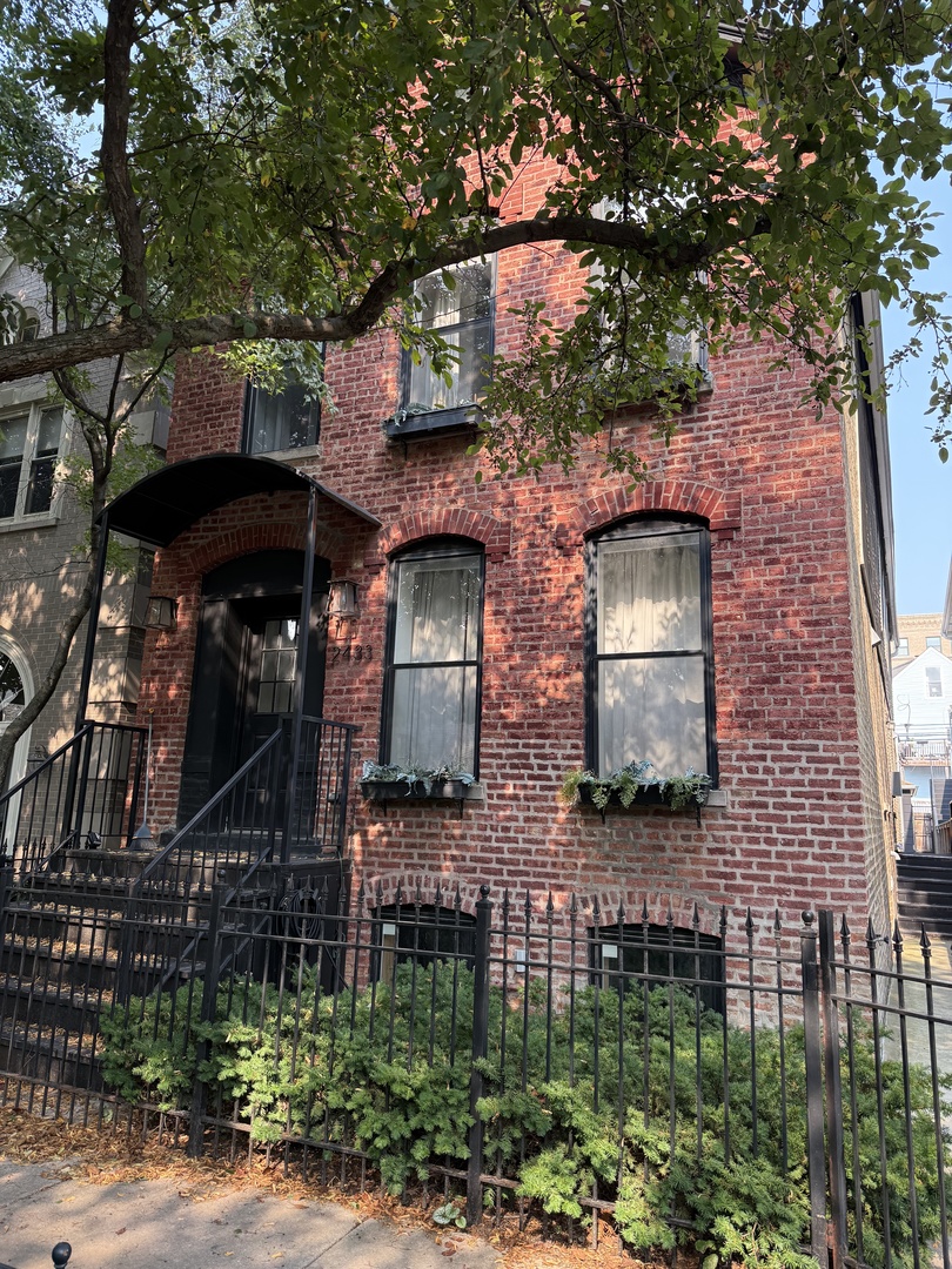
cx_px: 476
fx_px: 880
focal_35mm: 24
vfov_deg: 71.6
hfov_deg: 56.8
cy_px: 634
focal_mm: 6.76
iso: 100
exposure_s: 1/360
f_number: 1.78
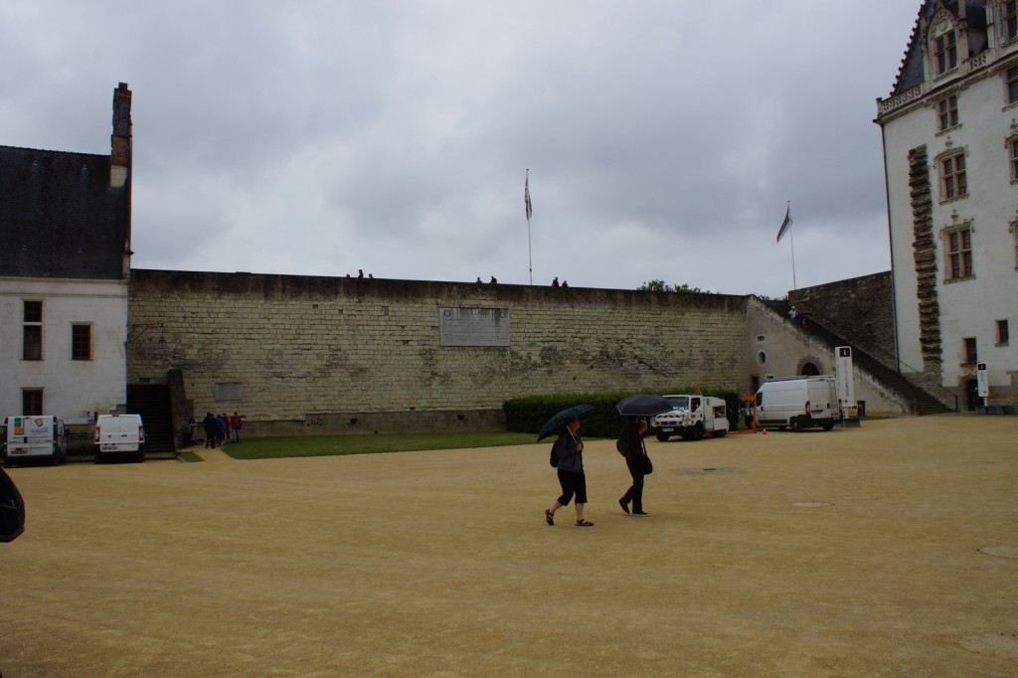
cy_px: 339
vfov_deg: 43.6
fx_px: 848
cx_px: 509
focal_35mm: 30
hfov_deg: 61.9
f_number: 13
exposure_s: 1/200
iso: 100
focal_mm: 20
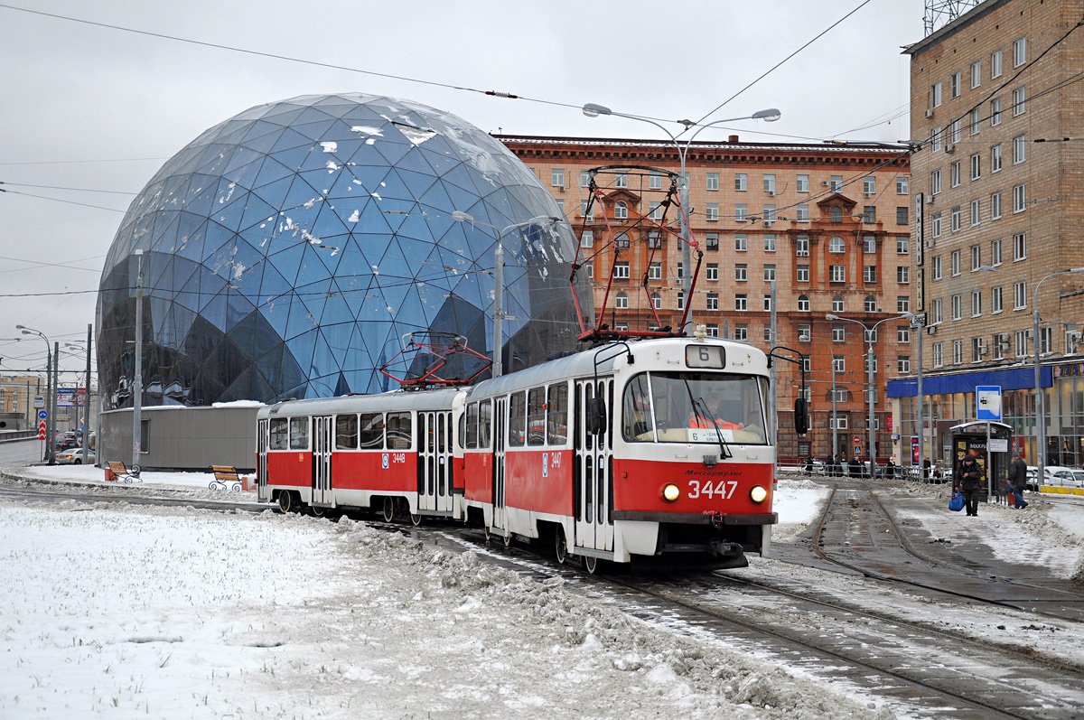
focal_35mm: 51
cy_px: 360
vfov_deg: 26.4
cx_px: 542
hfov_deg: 38.9
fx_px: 1534
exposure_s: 1/320
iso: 400
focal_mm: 34
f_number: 5
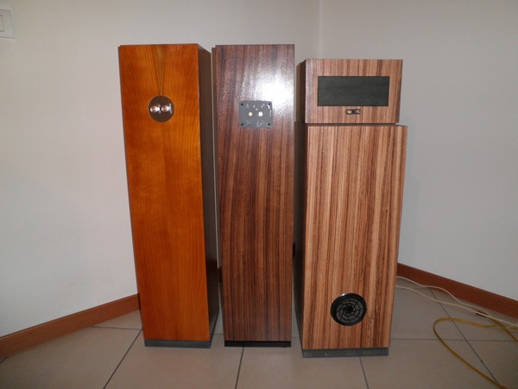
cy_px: 194
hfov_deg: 67.3
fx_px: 389
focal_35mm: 26
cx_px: 259
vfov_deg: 53.1
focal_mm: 4.7
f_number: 2.6
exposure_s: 1/30
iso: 160
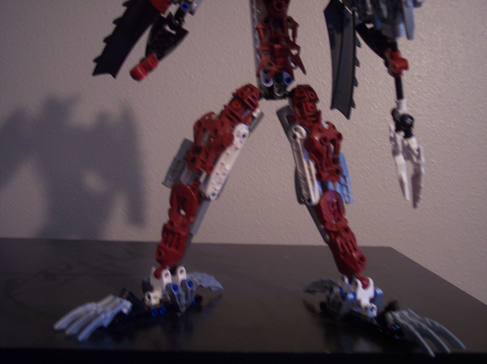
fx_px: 534
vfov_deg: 37.7
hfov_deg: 49.0
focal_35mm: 38
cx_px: 244
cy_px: 182
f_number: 2.8
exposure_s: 1/8
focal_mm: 8
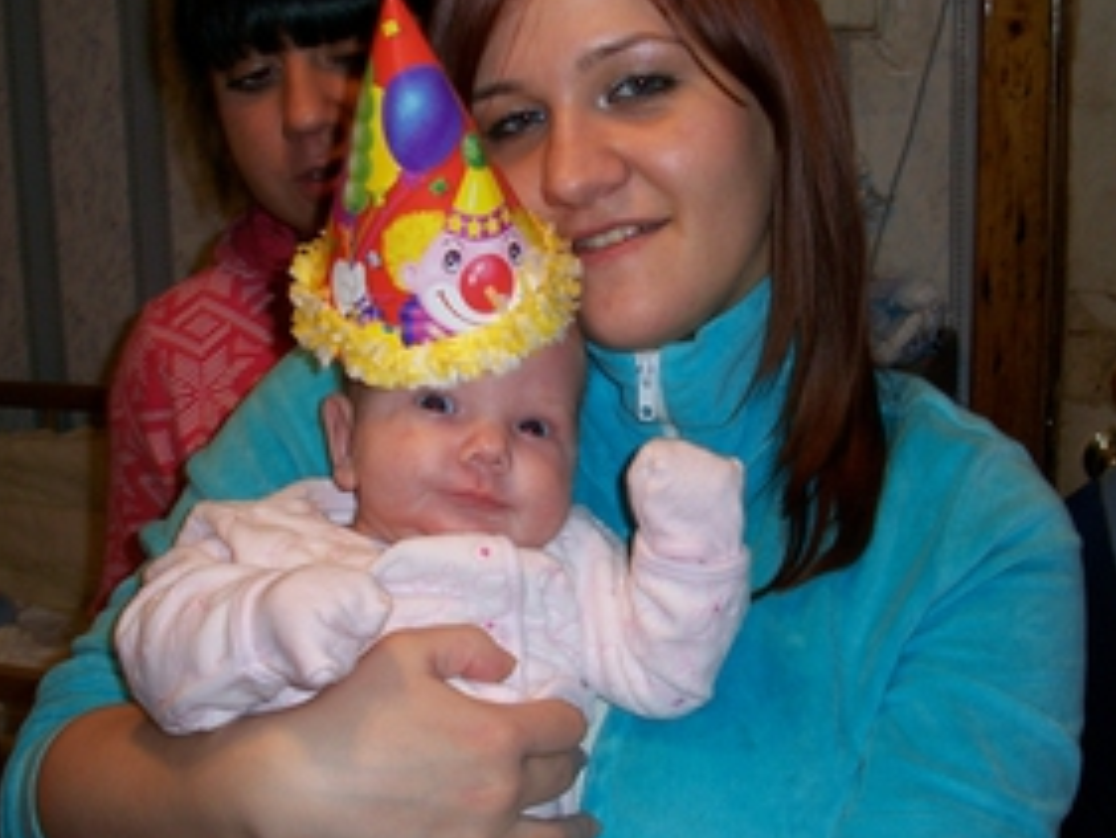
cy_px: 449
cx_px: 504
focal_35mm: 56
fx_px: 1806
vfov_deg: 26.1
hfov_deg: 34.3
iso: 80
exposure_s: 1/30
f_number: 3.1
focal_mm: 6.3
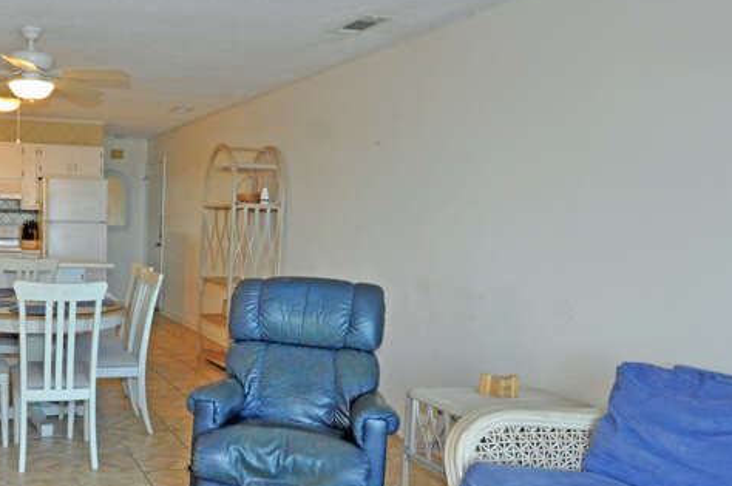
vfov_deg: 38.6
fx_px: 691
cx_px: 170
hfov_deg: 53.0
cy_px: 298
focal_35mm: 34
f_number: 7.1
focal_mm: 14
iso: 2000
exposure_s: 1/100
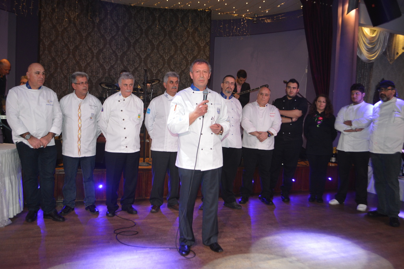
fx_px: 336
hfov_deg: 62.0
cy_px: 134
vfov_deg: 43.5
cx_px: 202
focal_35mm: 30
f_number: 3.8
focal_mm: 20
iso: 640
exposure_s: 1/60
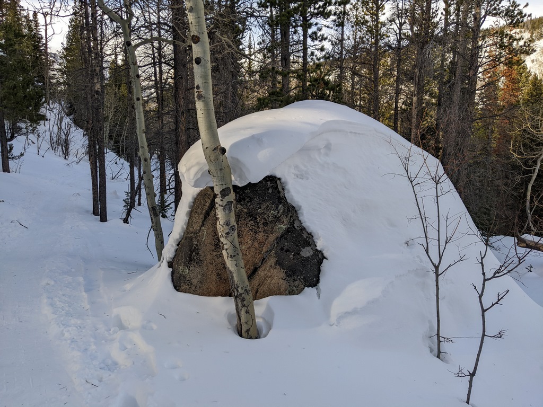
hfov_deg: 65.3
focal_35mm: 27
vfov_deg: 51.4
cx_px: 272
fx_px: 424
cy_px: 204
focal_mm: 4.44
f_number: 1.8
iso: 44
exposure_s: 1/939
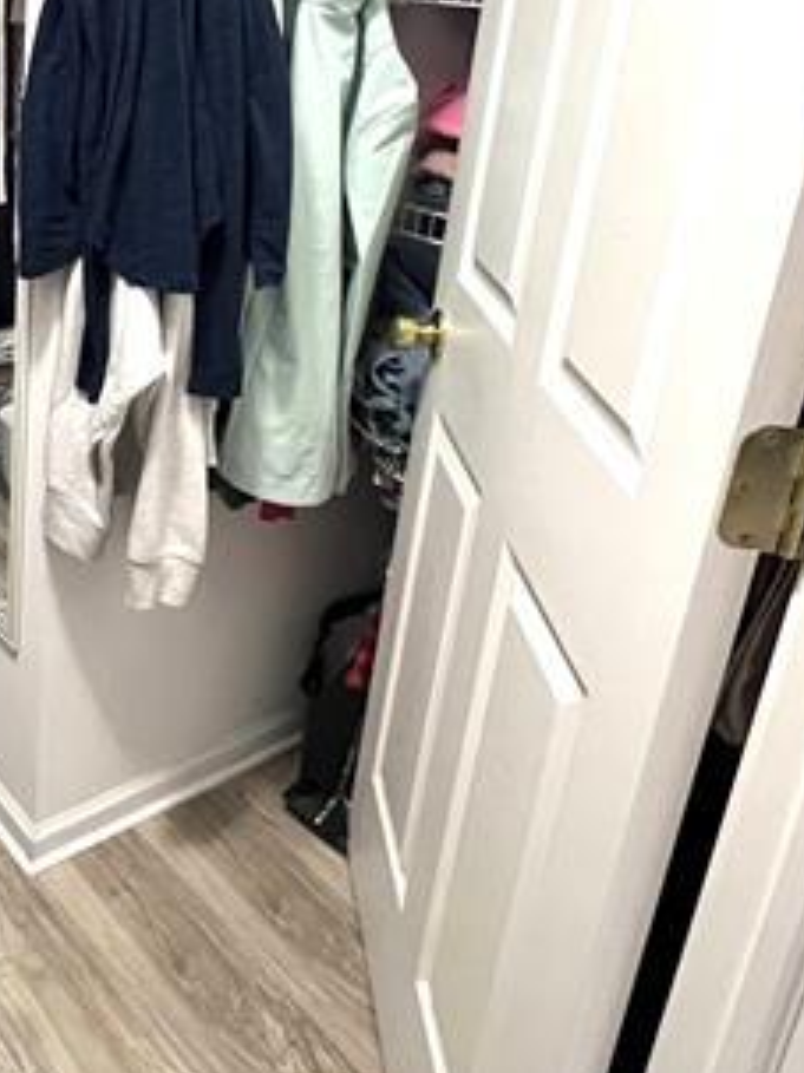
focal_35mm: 33
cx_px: 7
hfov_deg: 38.3
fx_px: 1023
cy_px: 329
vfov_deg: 53.9
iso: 640
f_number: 1.8
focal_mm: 1.57
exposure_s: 1/60
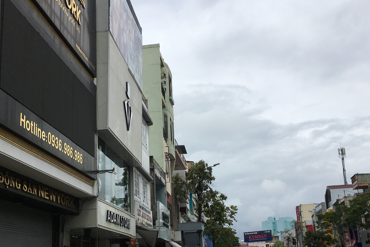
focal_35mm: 42
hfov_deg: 46.3
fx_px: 432
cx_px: 164
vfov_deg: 31.3
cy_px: 186
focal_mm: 4.15
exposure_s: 1/3344
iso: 25
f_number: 2.2
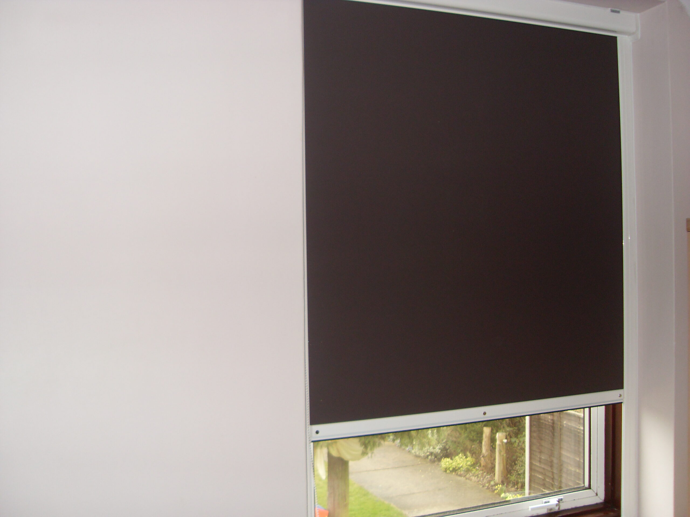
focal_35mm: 37
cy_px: 258
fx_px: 738
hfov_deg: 50.1
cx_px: 345
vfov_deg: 38.7
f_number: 2.8
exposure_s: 1/45
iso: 100
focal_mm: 6.3
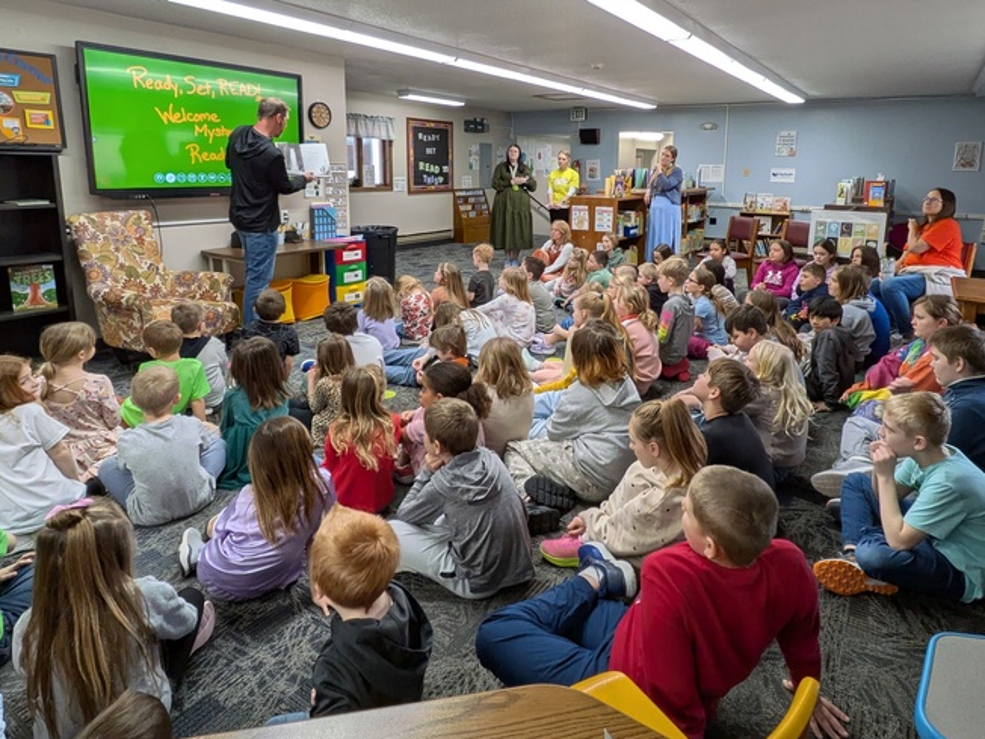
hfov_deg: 76.2
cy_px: 271
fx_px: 626
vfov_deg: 60.2
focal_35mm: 22
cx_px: 542
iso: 144
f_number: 2.2
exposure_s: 1/60
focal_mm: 1.85
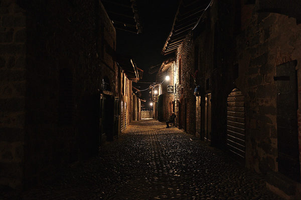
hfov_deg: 54.4
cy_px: 100
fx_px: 293
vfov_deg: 37.9
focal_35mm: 35
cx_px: 150
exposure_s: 1/30
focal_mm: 35
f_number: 4
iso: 1600
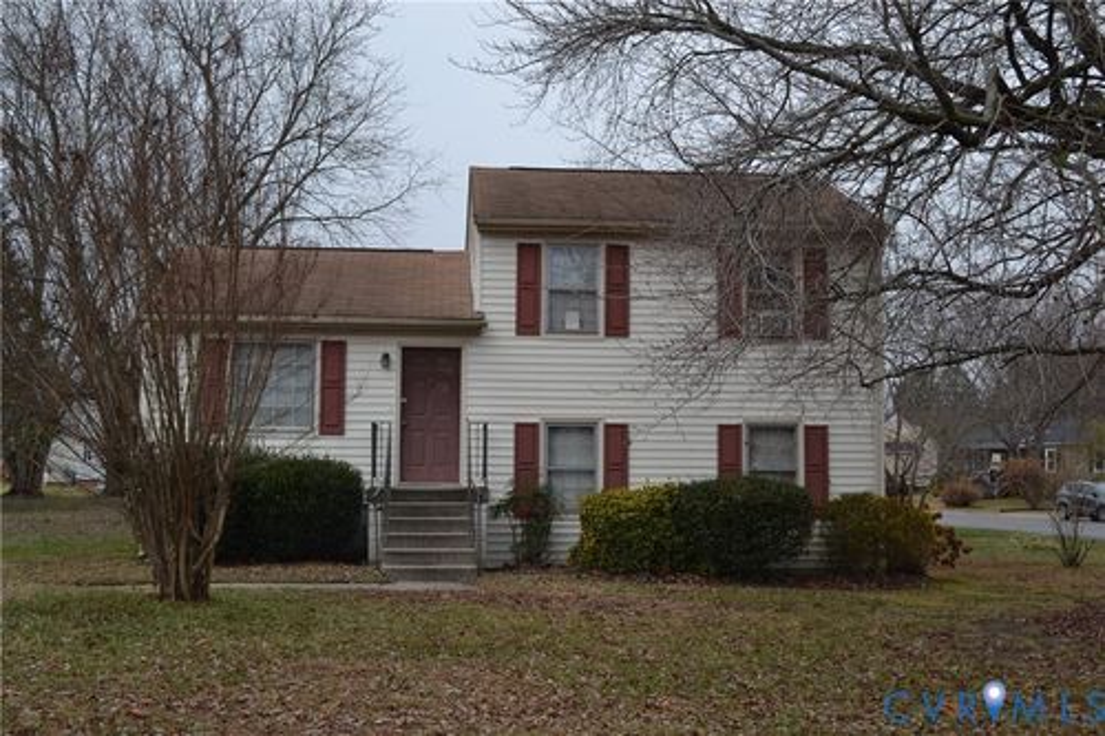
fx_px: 1335
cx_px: 552
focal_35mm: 44
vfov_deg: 30.8
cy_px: 368
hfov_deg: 45.0
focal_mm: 29
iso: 100
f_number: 6.3
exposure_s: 1/160
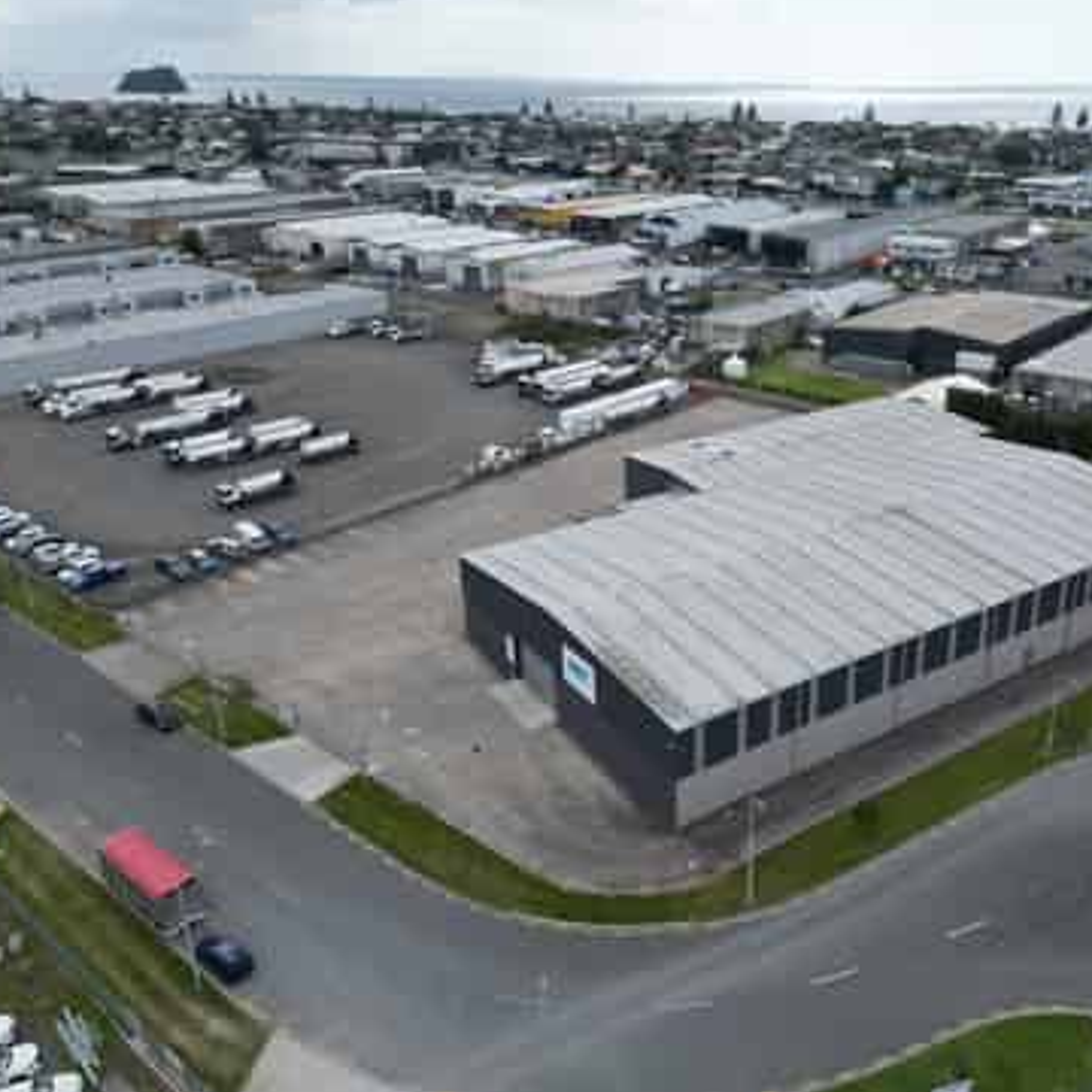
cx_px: 708
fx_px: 1035
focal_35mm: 29
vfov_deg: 55.6
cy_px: 535
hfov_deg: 54.7
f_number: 1.7
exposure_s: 1/3000
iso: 200
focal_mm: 6.72
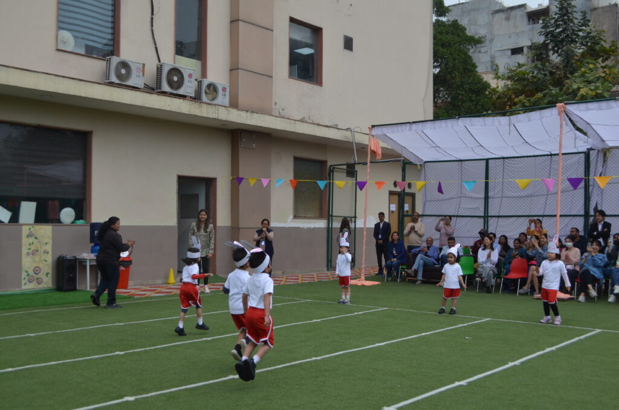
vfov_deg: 34.1
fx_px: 669
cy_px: 205
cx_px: 310
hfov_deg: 49.6
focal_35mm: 39
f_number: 4.5
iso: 400
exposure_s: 1/1250
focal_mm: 26
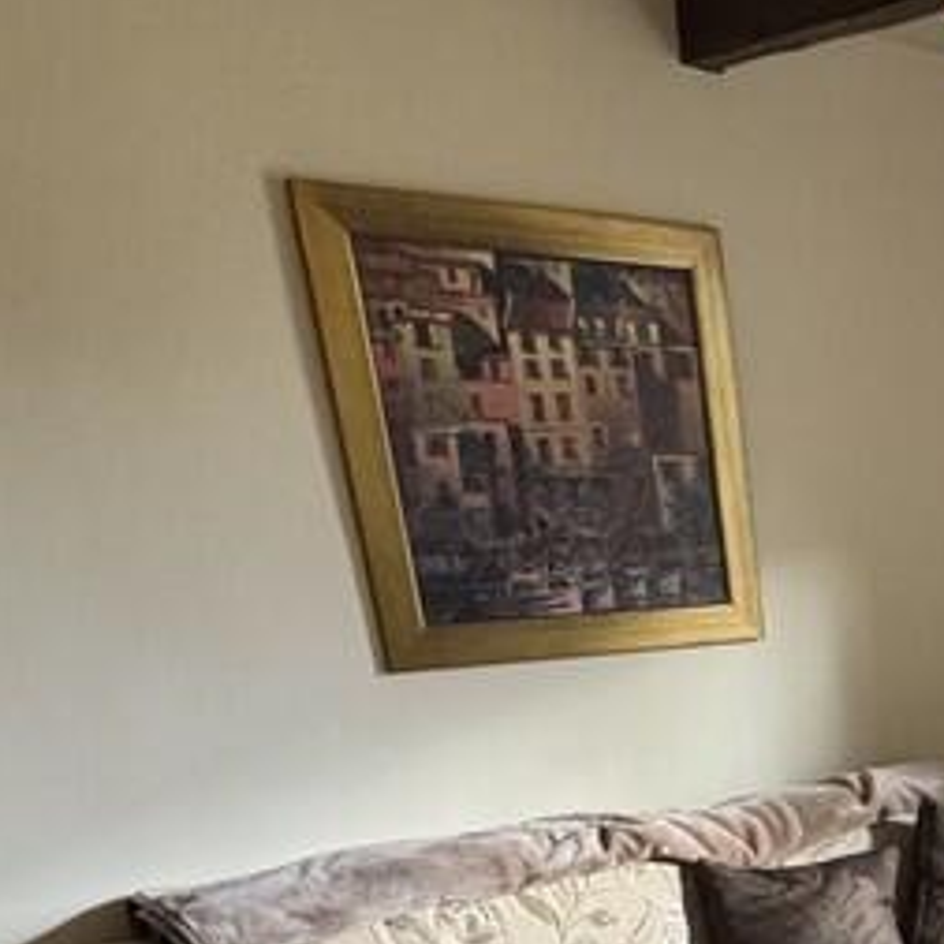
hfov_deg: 28.0
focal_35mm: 50
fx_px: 1543
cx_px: 1235
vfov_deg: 29.7
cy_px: 1104
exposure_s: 1/60
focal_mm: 2.22
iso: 400
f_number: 2.2
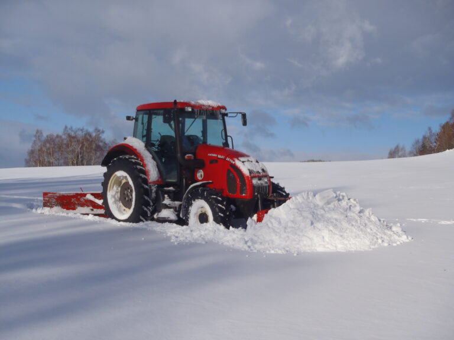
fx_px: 603
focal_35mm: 46
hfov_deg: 41.2
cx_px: 227
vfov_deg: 31.5
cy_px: 170
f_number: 13
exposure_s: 1/100
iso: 80
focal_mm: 8.25
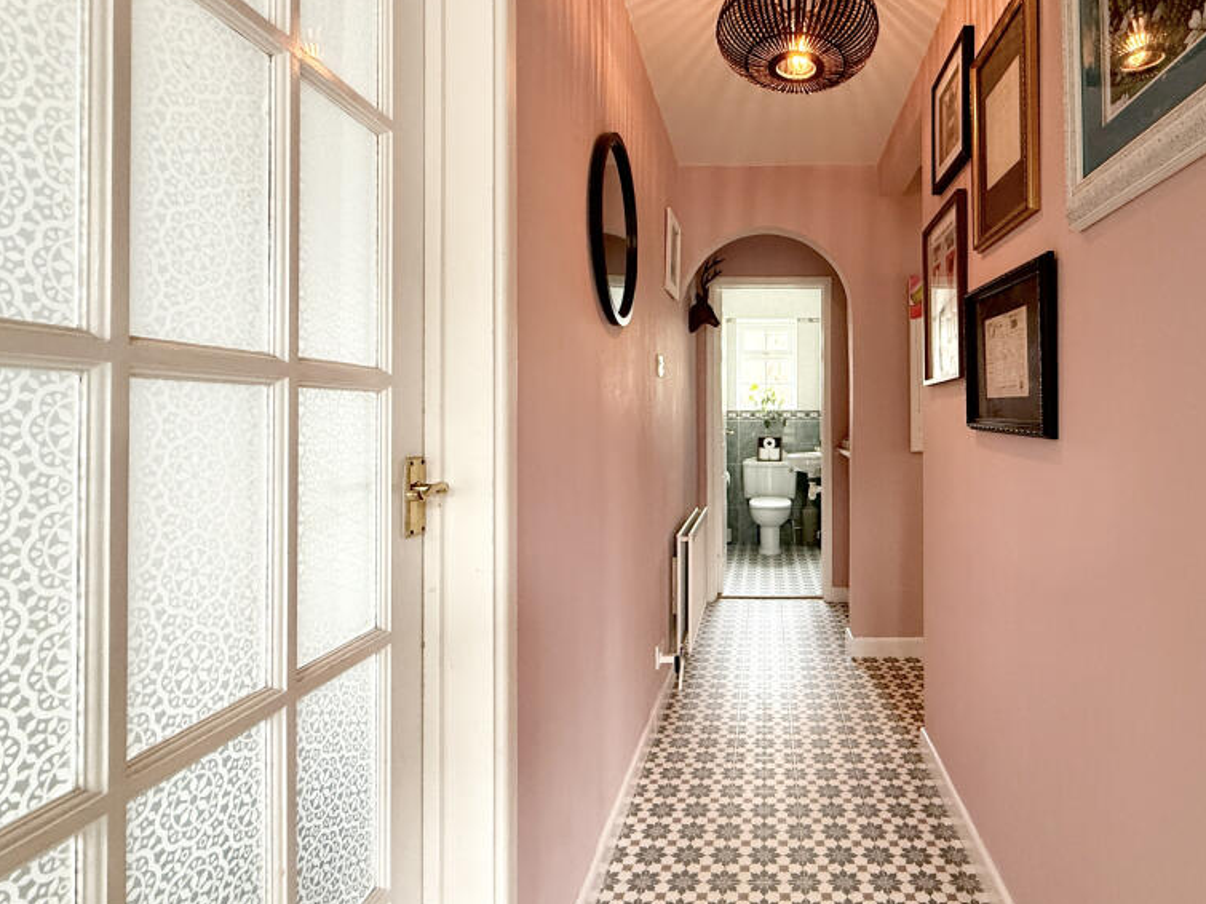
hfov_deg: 82.9
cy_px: 414
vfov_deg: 68.5
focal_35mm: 19
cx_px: 762
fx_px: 662
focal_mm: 2.22
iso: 400
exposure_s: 1/50
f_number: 2.2
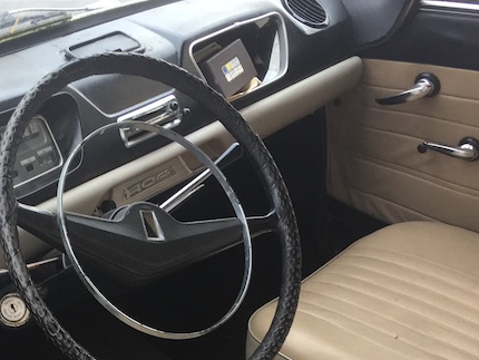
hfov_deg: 27.8
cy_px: 410
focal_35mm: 69
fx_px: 955
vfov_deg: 20.2
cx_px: 123
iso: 40
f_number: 2.2
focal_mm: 4.15
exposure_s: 1/100
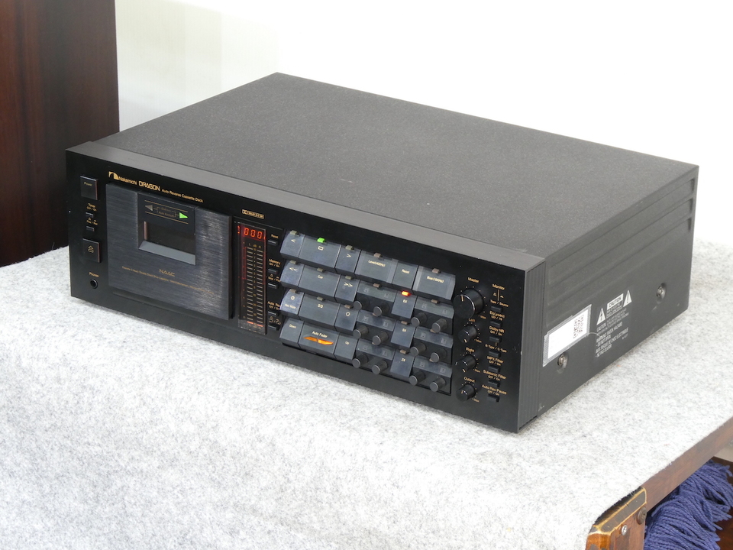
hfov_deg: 21.8
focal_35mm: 90
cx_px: 366
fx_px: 1906
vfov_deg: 16.4
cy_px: 275
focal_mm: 16.1
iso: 200
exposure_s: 1/4
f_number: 4.9
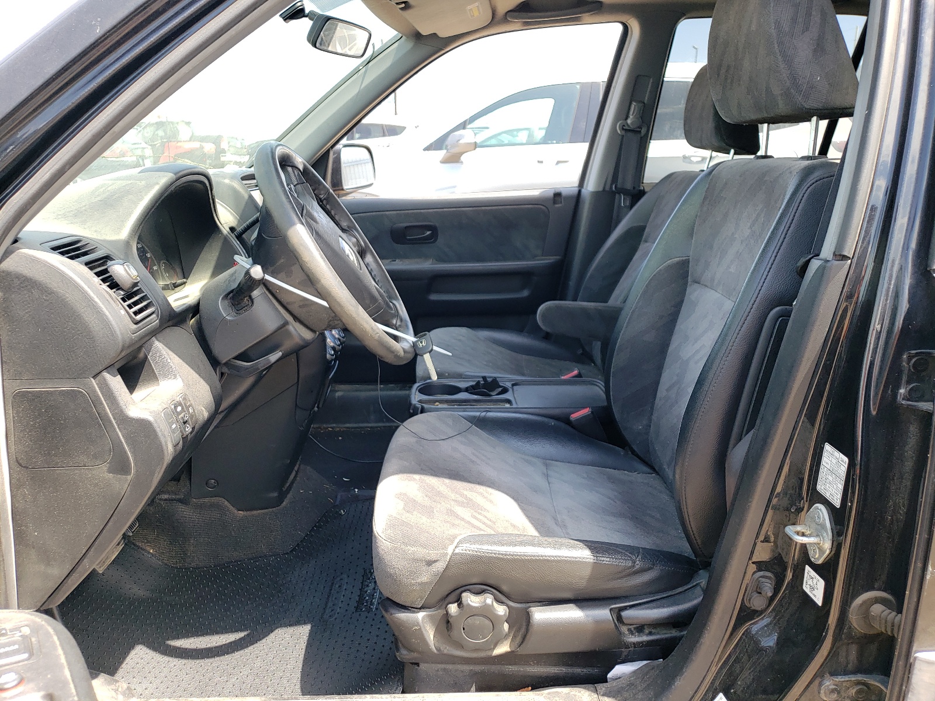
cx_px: 468
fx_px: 702
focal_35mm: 26
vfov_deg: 53.1
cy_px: 350
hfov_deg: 67.3
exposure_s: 1/333
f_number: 1.5
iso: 50
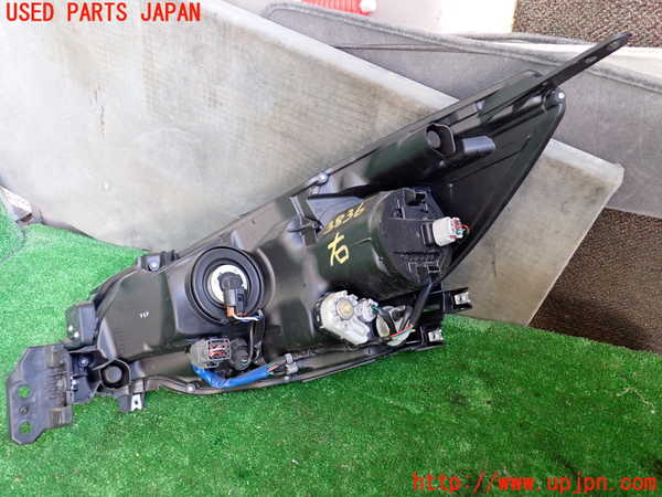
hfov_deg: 60.0
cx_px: 331
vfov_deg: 46.8
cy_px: 248
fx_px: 574
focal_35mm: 30
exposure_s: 1/30
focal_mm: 5.4
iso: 250
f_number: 2.3
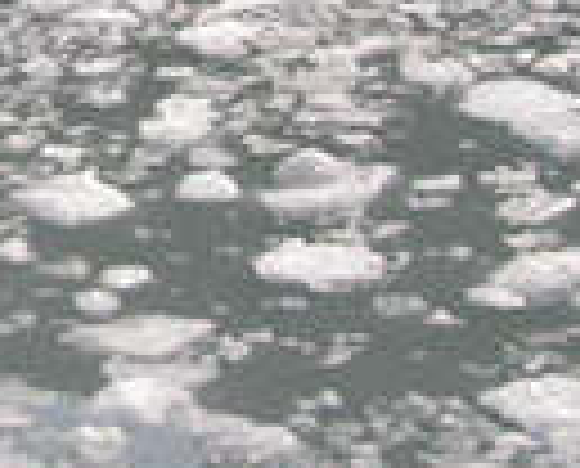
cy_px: -216
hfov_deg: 13.9
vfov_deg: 11.6
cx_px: -292
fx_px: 2221
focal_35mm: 129
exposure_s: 1/221
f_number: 7.6
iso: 100
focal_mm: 8
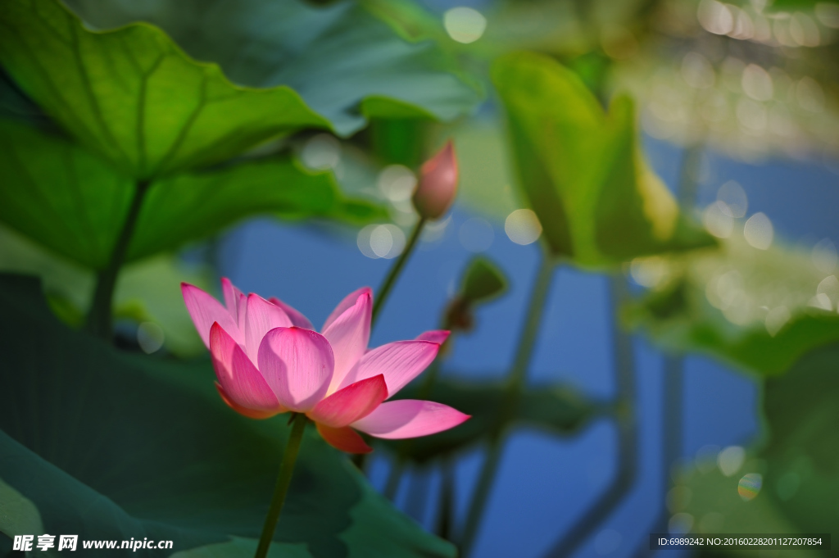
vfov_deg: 6.9
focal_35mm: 200
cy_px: 279
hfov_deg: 10.3
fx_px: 4657
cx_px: 420
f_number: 3.2
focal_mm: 200
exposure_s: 1/6400
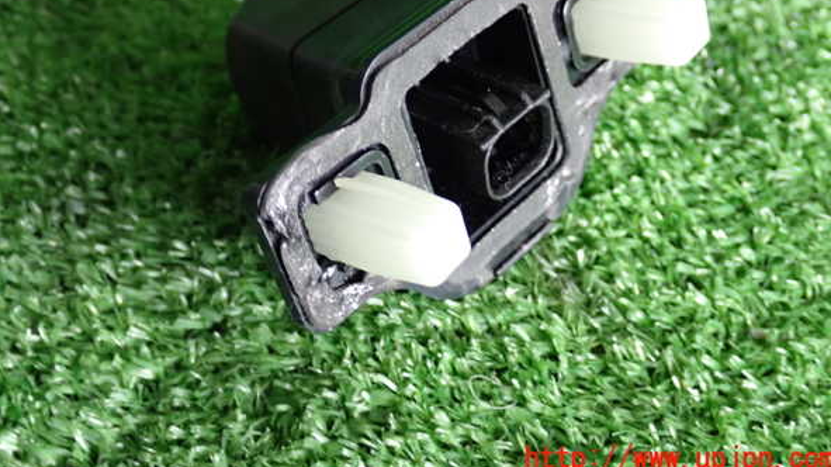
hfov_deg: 39.9
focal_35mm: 52
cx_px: 420
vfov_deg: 22.9
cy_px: 160
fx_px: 1145
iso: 500
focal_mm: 8.4
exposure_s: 1/50
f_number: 3.1
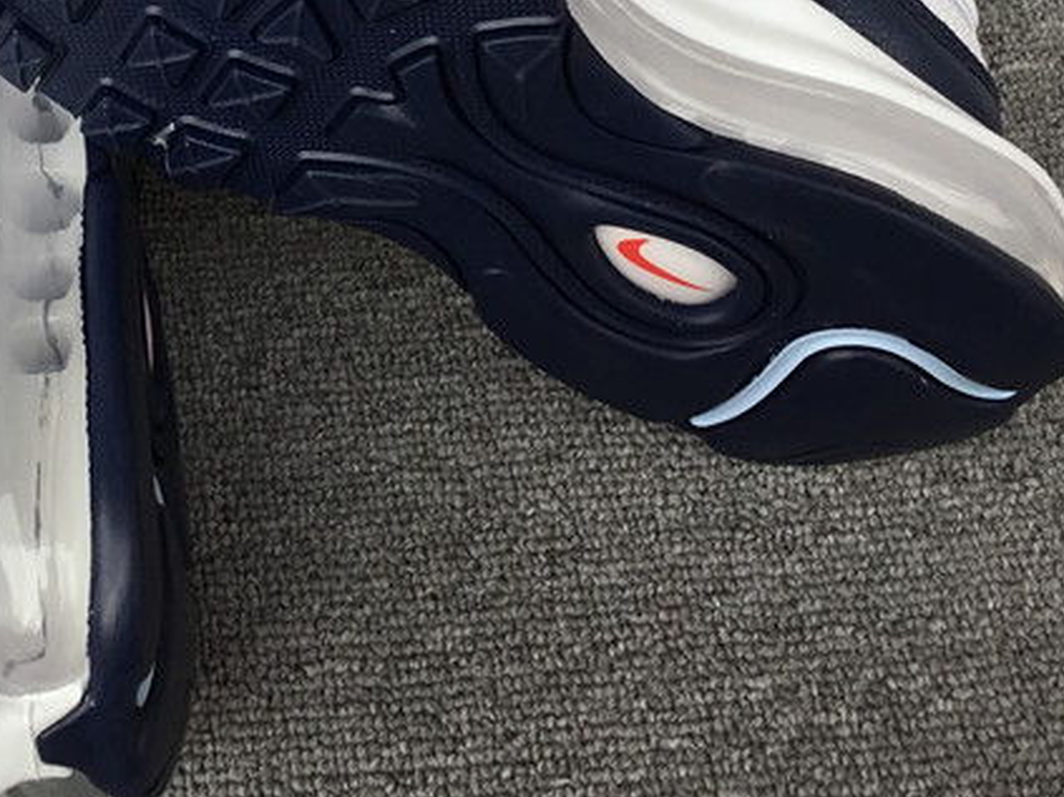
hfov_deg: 28.7
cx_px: 191
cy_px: -39
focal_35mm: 66
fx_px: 2028
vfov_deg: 21.3
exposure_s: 1/302
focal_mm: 3.3
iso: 25
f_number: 2.4
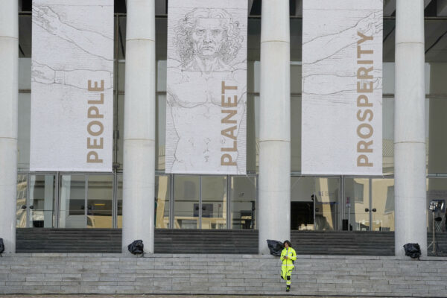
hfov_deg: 15.5
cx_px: 224
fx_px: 1639
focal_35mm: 132
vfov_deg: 10.4
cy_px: 149
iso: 400
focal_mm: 132
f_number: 7.1
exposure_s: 1/640
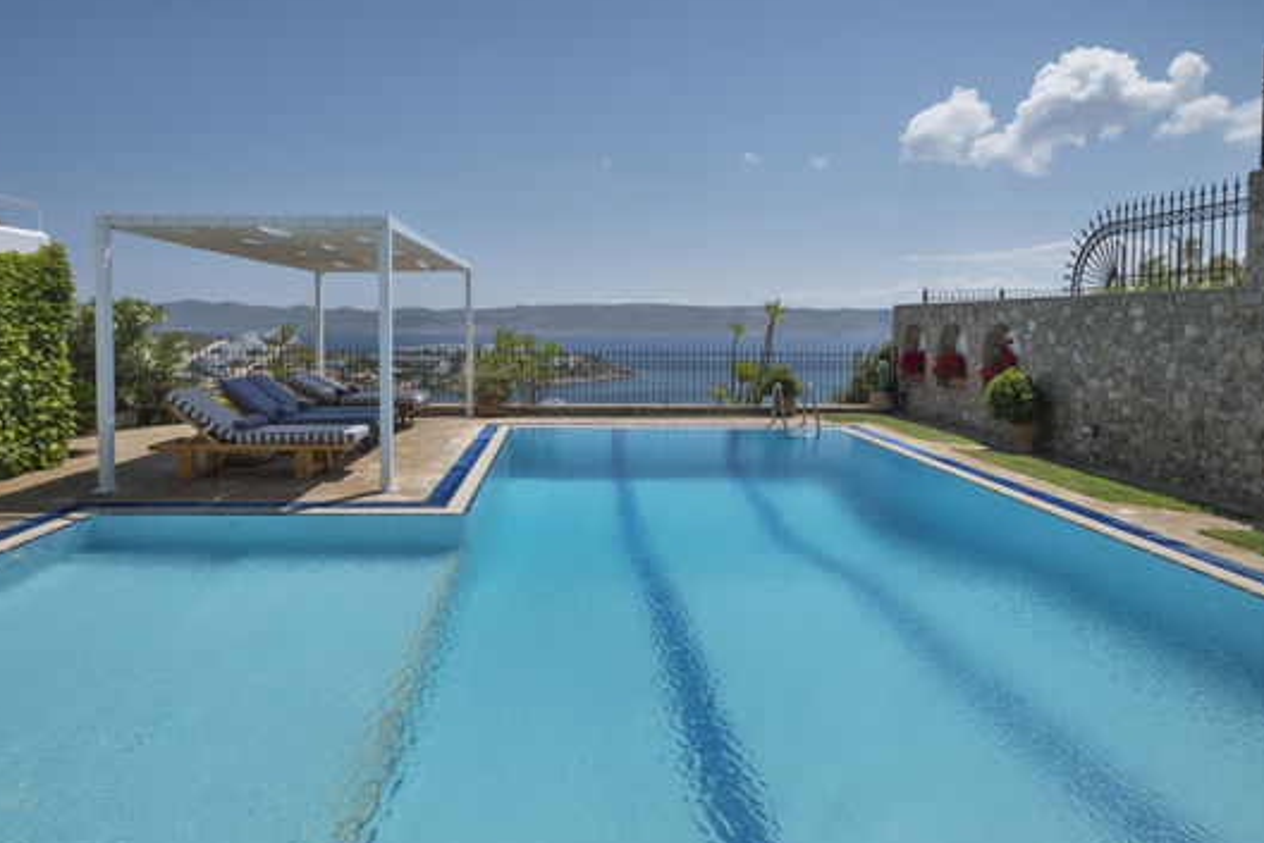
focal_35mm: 20
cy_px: 332
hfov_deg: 83.8
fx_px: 702
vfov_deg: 61.4
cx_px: 575
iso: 200
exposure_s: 1/210
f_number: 9
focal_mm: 10
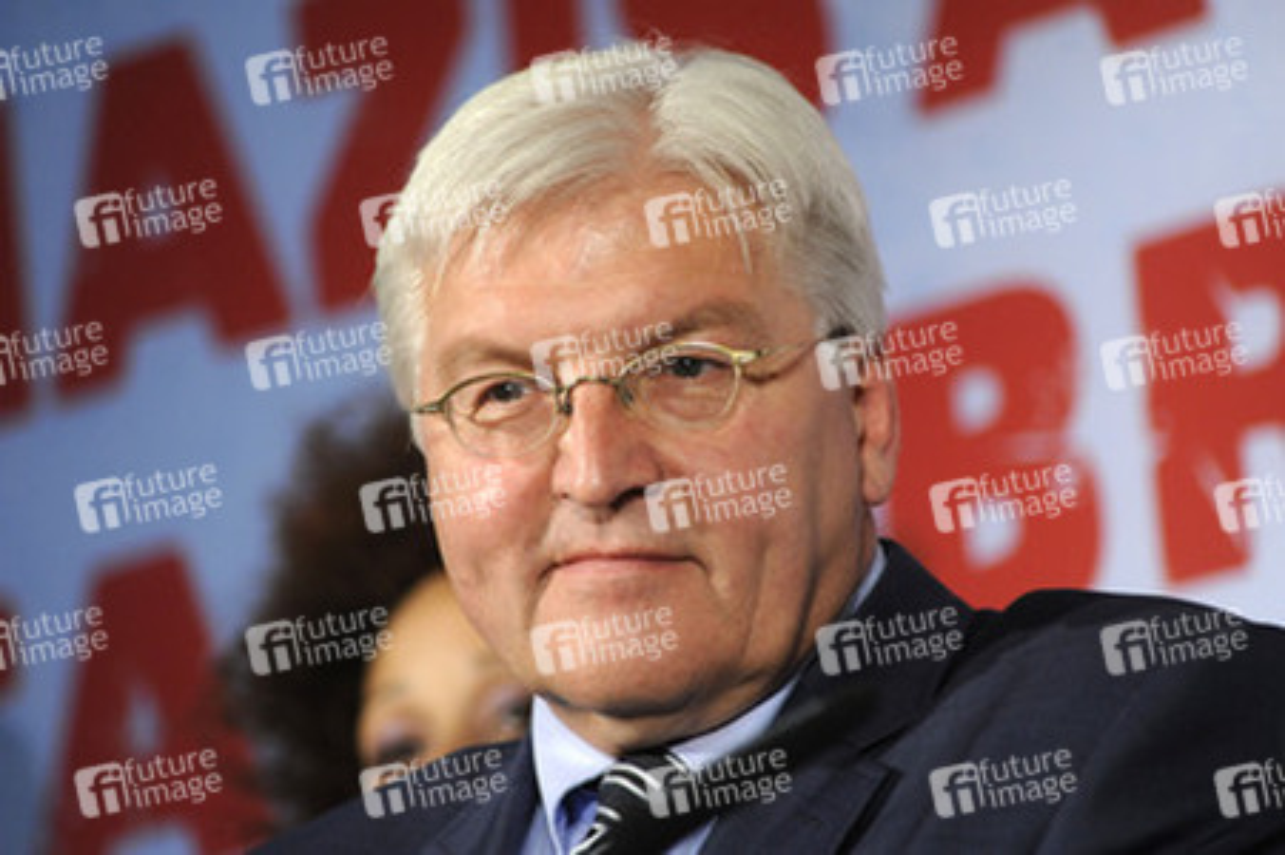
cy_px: 428
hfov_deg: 8.6
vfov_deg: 5.7
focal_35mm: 240
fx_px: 8560
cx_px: 642
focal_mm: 240
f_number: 5.6
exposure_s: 1/160
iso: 2500
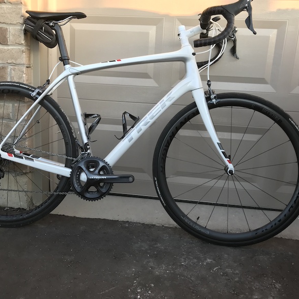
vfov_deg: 48.4
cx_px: 129
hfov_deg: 48.3
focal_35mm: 34
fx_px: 332
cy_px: 145
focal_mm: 3.99
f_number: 1.8
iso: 40
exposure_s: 1/120
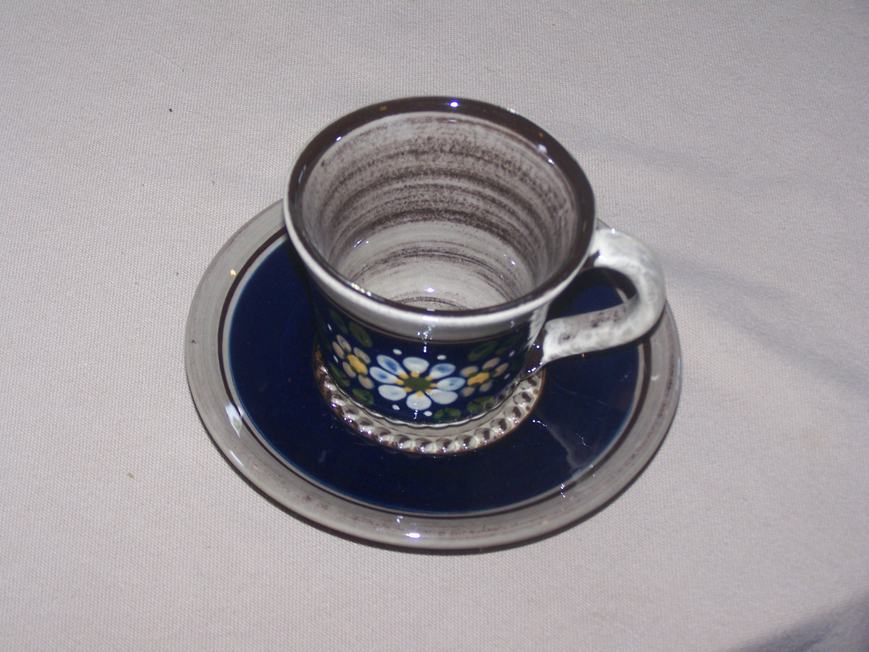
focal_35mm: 82
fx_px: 2059
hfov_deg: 23.8
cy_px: 326
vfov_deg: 18.0
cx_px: 434
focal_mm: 13.7
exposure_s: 1/80
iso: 80
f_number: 3.2
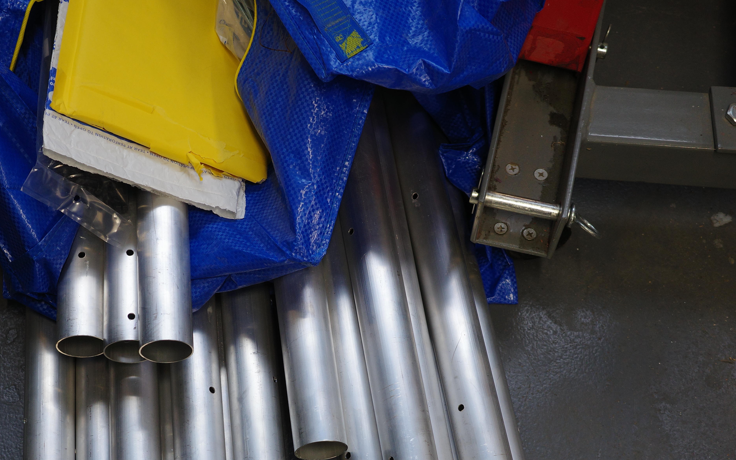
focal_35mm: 65
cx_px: 275
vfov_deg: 19.8
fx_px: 1304
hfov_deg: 31.4
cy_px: 365
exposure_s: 1/40
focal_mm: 26
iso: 320
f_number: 2.8
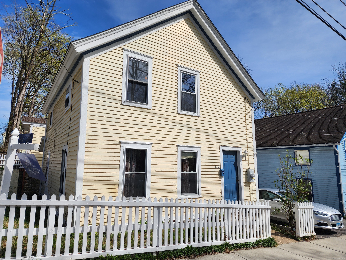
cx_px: 173
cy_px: 130
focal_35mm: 23
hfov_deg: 73.9
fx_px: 230
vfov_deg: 58.9
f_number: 1.8
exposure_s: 1/2145
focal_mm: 6.4
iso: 12
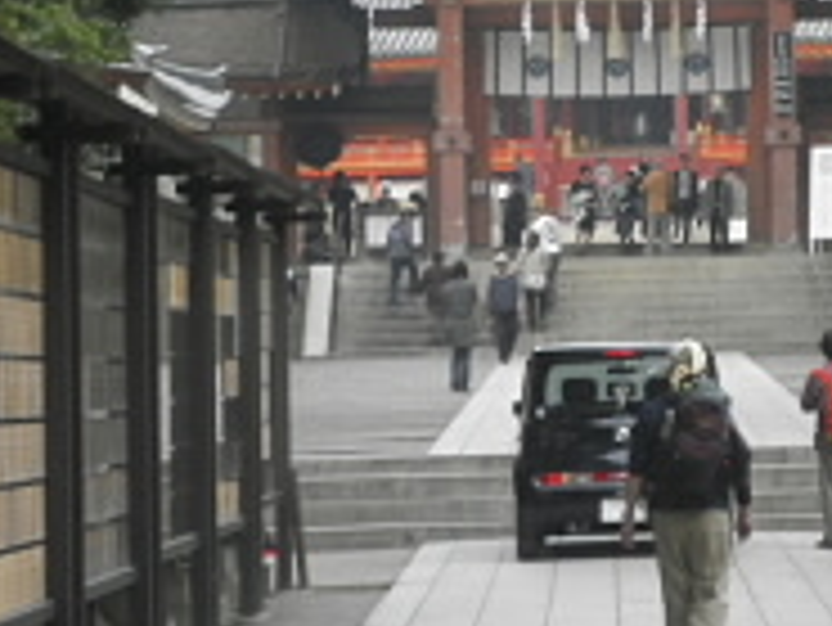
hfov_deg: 8.5
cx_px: 643
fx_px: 5604
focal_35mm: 233
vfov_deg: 6.4
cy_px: 54
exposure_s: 1/125
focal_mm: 19.6
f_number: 5.9
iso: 200
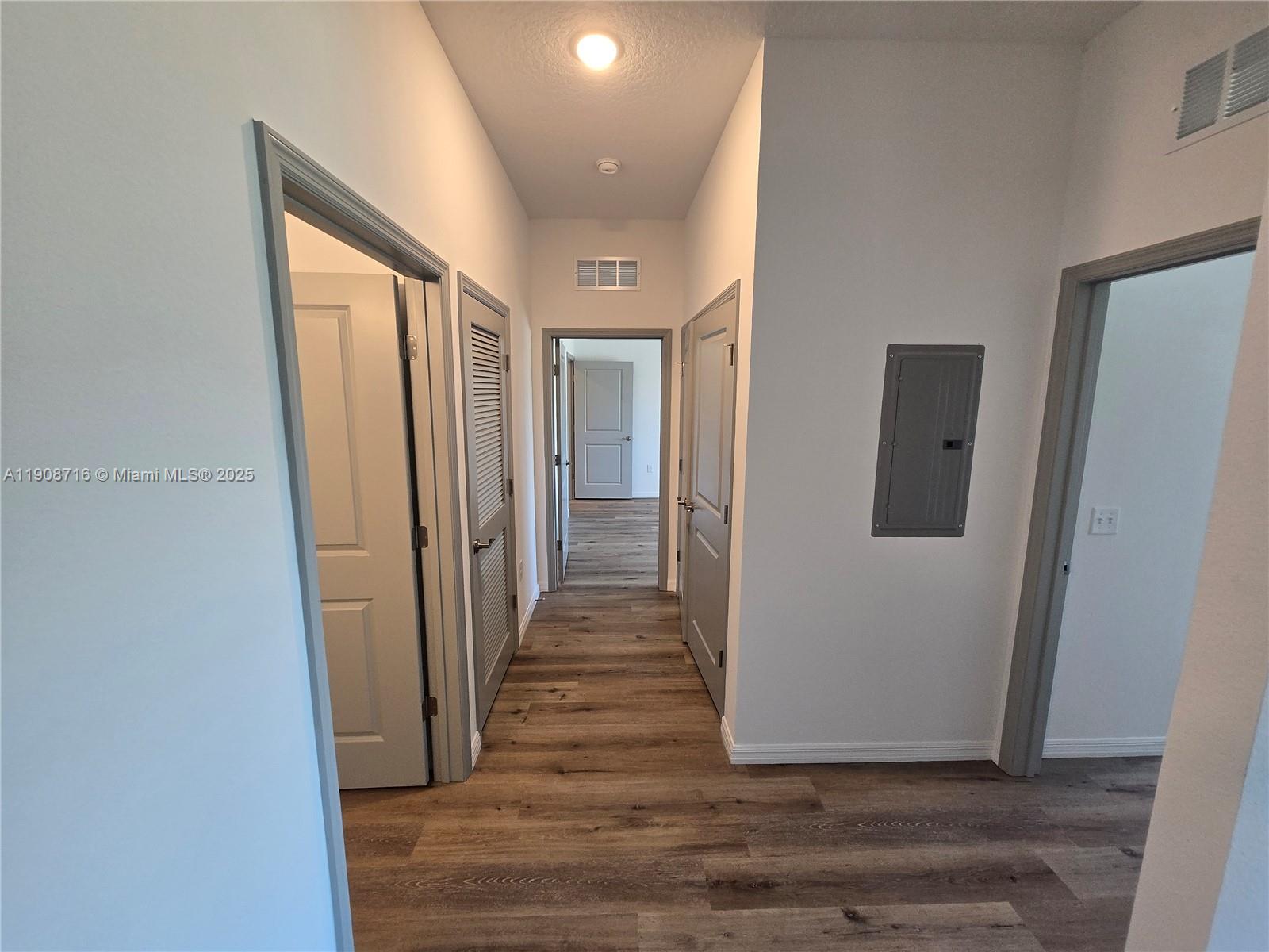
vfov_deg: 89.9
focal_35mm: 13
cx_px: 634
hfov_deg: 106.2
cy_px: 476
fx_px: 477
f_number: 2.2
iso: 160
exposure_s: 1/60
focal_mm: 1.7
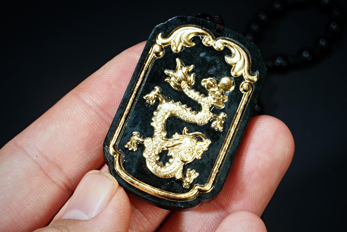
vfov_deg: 8.7
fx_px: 1514
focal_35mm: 157
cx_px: 174
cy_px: 116
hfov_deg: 13.1
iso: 100
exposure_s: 1/160
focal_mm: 105
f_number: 18
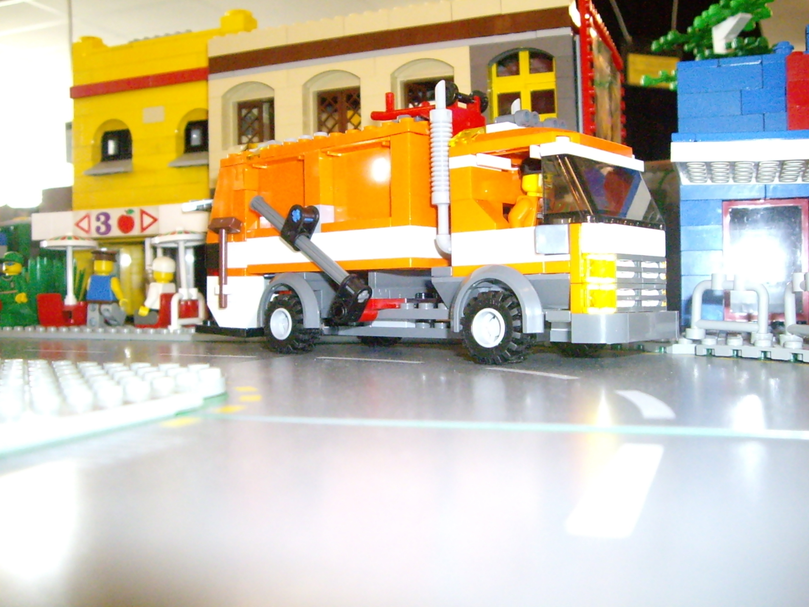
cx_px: 404
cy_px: 304
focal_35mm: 38
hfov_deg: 49.0
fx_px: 888
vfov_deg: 37.7
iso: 800
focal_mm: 6.2
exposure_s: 1/60
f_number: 2.7
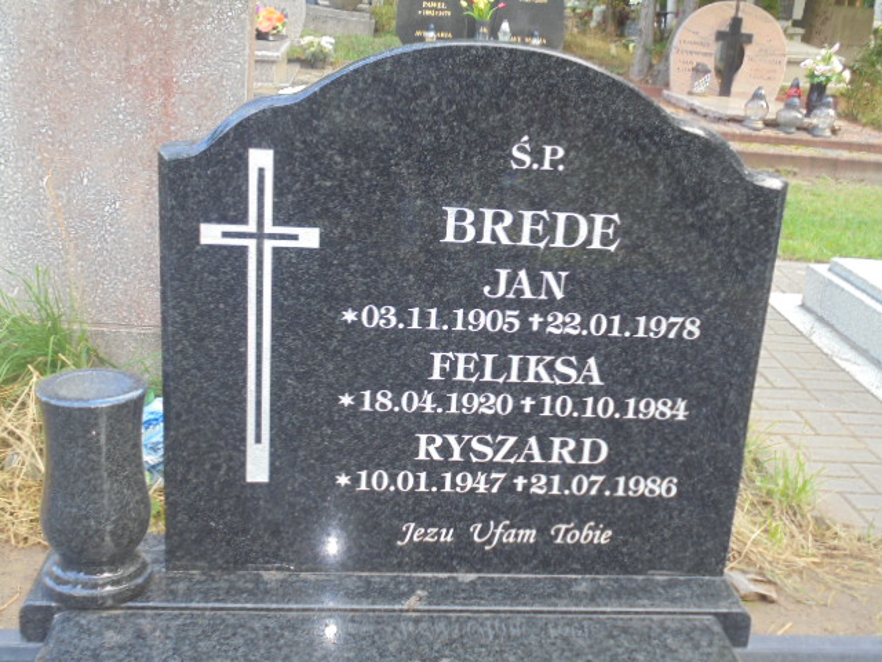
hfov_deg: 43.9
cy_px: 331
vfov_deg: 33.6
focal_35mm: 43
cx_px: 441
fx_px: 1096
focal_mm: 7.8
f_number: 4.5
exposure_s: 1/30
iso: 100
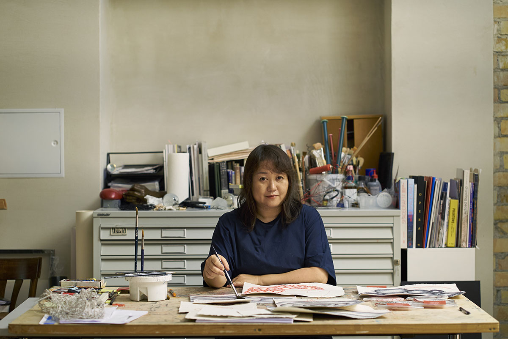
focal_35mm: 85
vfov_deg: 16.1
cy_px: 170
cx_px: 254
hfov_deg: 23.9
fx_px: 1200
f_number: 2.8
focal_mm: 85
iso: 800
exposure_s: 1/40
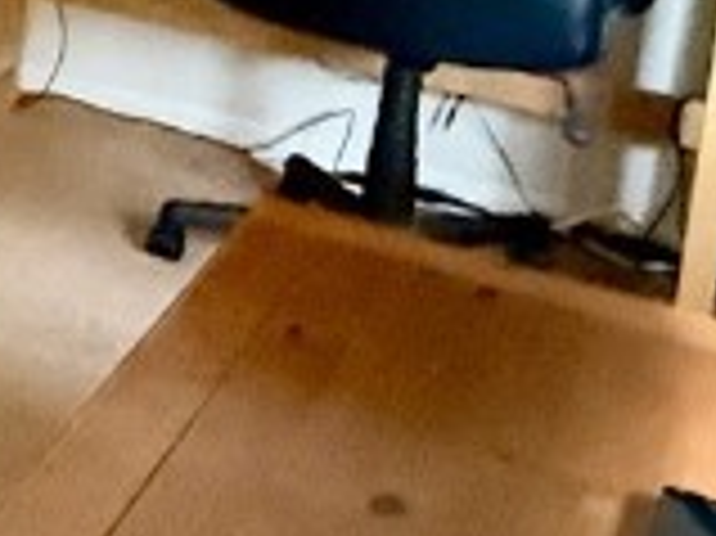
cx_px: -572
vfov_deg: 15.1
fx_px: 1860
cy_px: -279
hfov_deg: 17.6
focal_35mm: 90
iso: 1250
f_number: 2.2
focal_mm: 2.22
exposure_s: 1/60
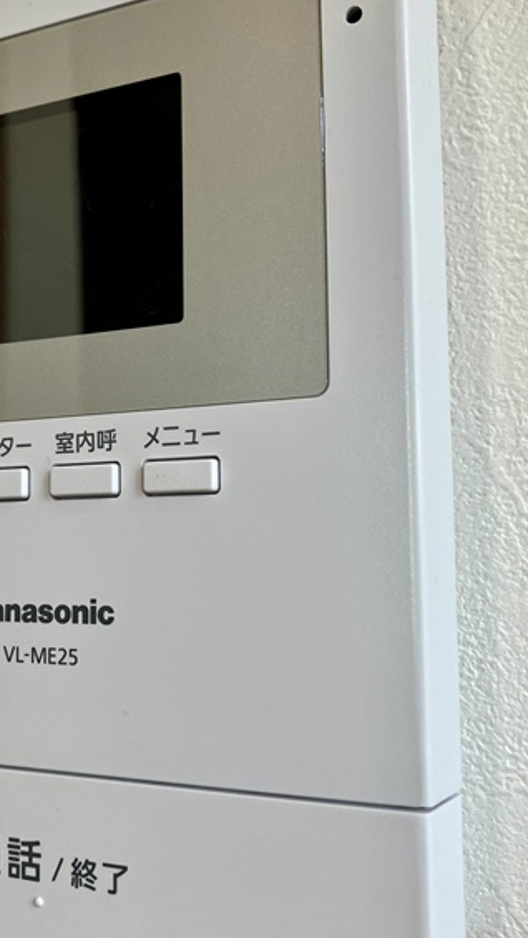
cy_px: 468
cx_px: 126
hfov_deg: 28.6
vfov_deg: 49.4
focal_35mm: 41
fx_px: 1020
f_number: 1.8
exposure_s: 1/100
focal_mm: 3.99
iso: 80
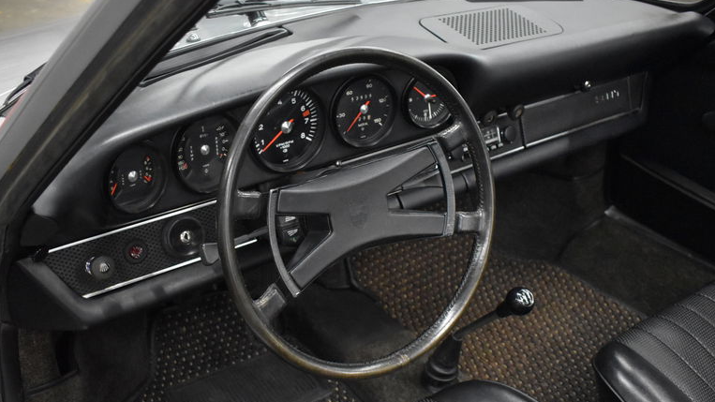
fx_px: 749
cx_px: 357
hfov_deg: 51.0
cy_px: 229
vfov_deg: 30.0
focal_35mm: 40
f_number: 4
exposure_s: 1/125
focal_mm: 25
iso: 4500
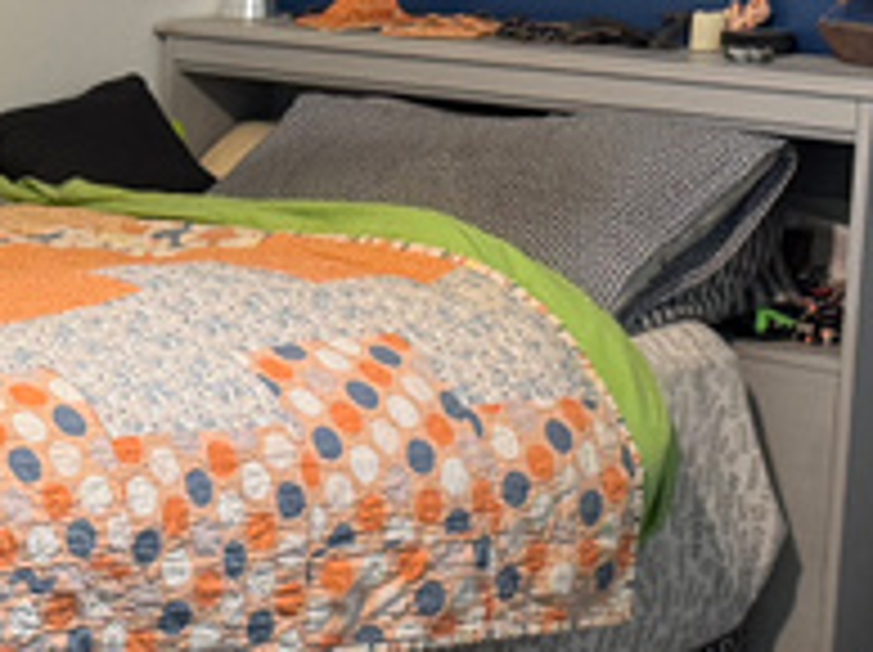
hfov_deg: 14.6
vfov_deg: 11.6
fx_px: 3199
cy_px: 396
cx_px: -382
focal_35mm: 127
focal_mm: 6.76
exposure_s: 1/60
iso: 200
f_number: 1.78
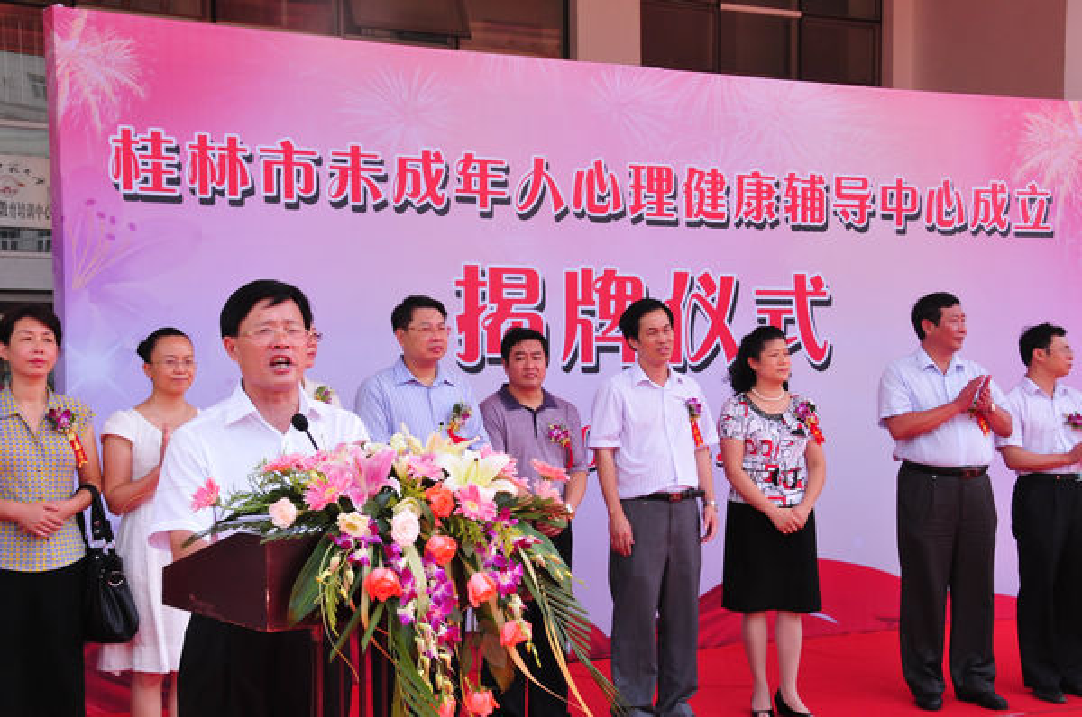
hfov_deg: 37.9
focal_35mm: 52
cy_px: 358
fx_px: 1575
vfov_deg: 25.7
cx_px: 541
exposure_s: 1/320
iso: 800
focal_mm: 35
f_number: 9
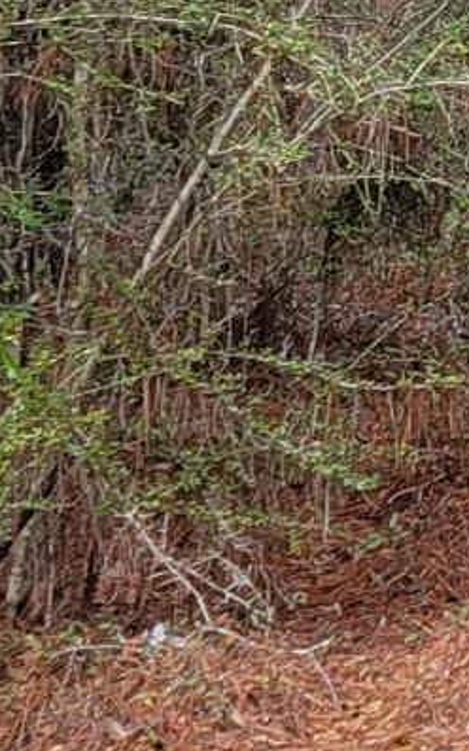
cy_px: -202
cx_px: 1199
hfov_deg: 6.4
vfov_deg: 10.7
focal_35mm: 192
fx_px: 3928
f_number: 1.8
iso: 16
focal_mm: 6.7
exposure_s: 1/218
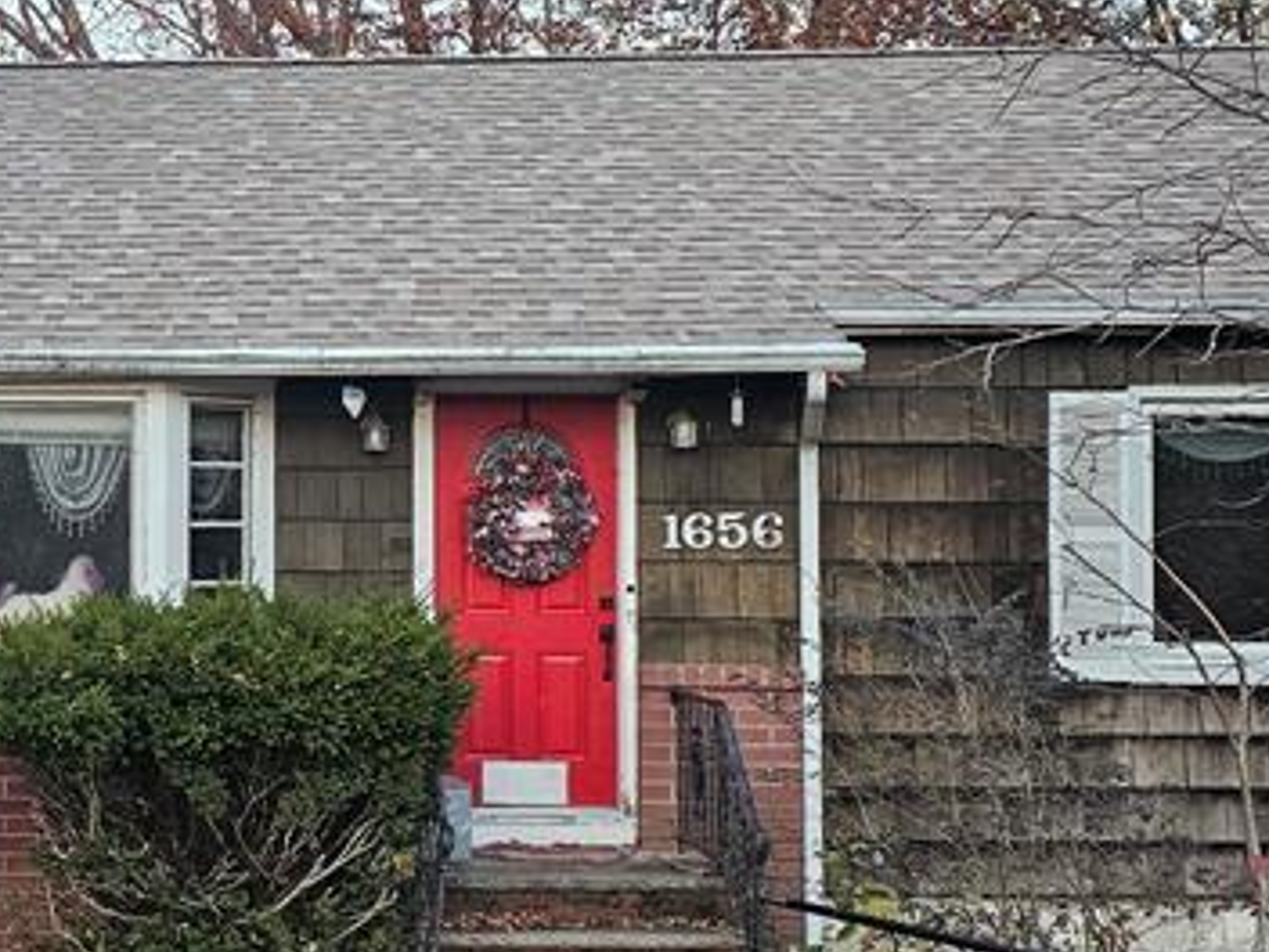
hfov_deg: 27.9
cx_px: 123
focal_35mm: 67
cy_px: 508
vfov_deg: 21.9
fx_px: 2456
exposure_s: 1/180
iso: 200
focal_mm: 6.3
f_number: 1.7
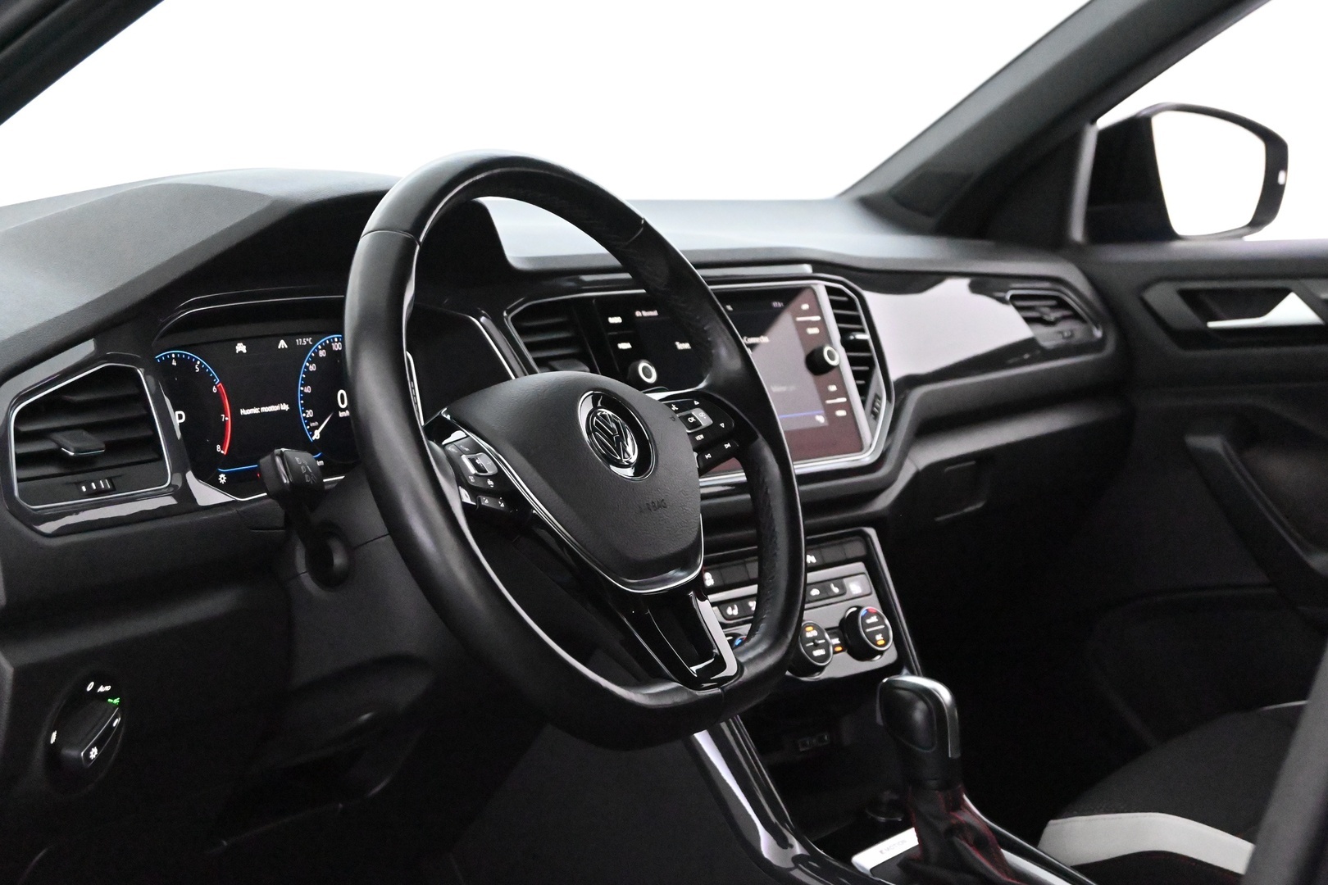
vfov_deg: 21.6
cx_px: 664
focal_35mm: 63
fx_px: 2324
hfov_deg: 31.9
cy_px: 442
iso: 18000
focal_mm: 42
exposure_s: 1/60
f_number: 5.6
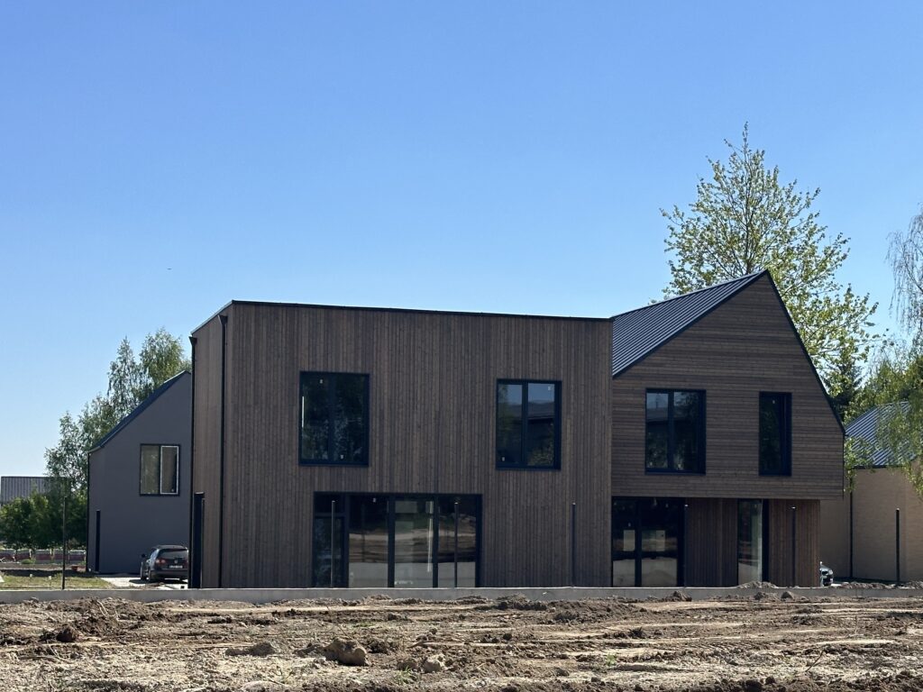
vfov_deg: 30.3
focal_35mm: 48
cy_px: 346
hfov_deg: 39.7
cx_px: 462
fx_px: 1280
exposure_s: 1/4566
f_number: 1.78
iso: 64
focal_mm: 6.86
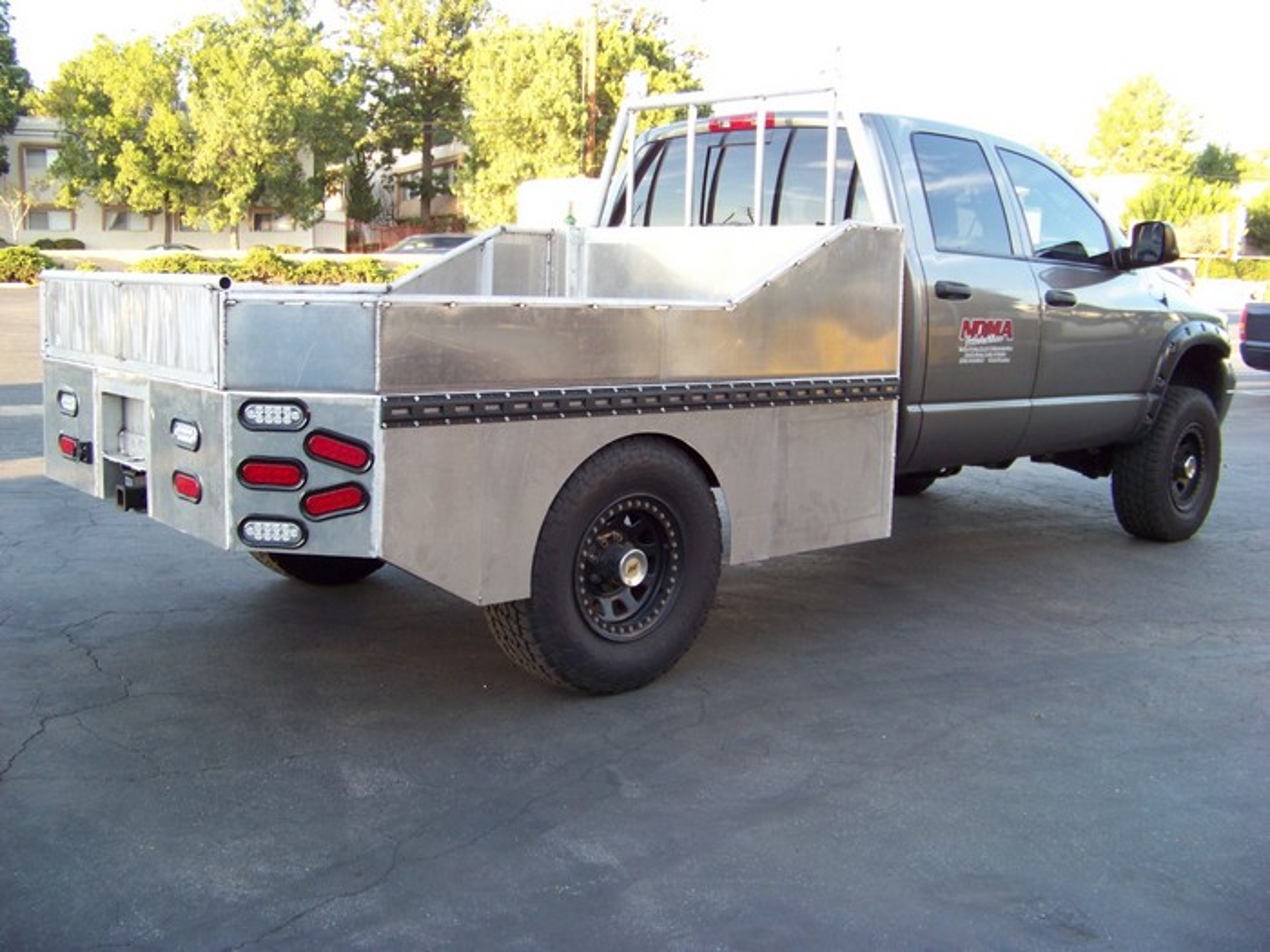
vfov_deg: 39.7
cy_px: 476
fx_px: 1321
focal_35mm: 36
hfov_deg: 51.4
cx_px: 635
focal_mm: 5.85
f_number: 2.8
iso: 72
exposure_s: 1/60
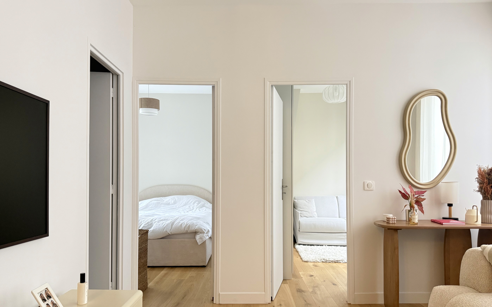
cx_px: 246
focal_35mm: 26
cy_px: 177
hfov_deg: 70.4
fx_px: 349
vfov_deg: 47.4
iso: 640
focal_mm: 6.76
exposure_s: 1/50
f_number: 1.78
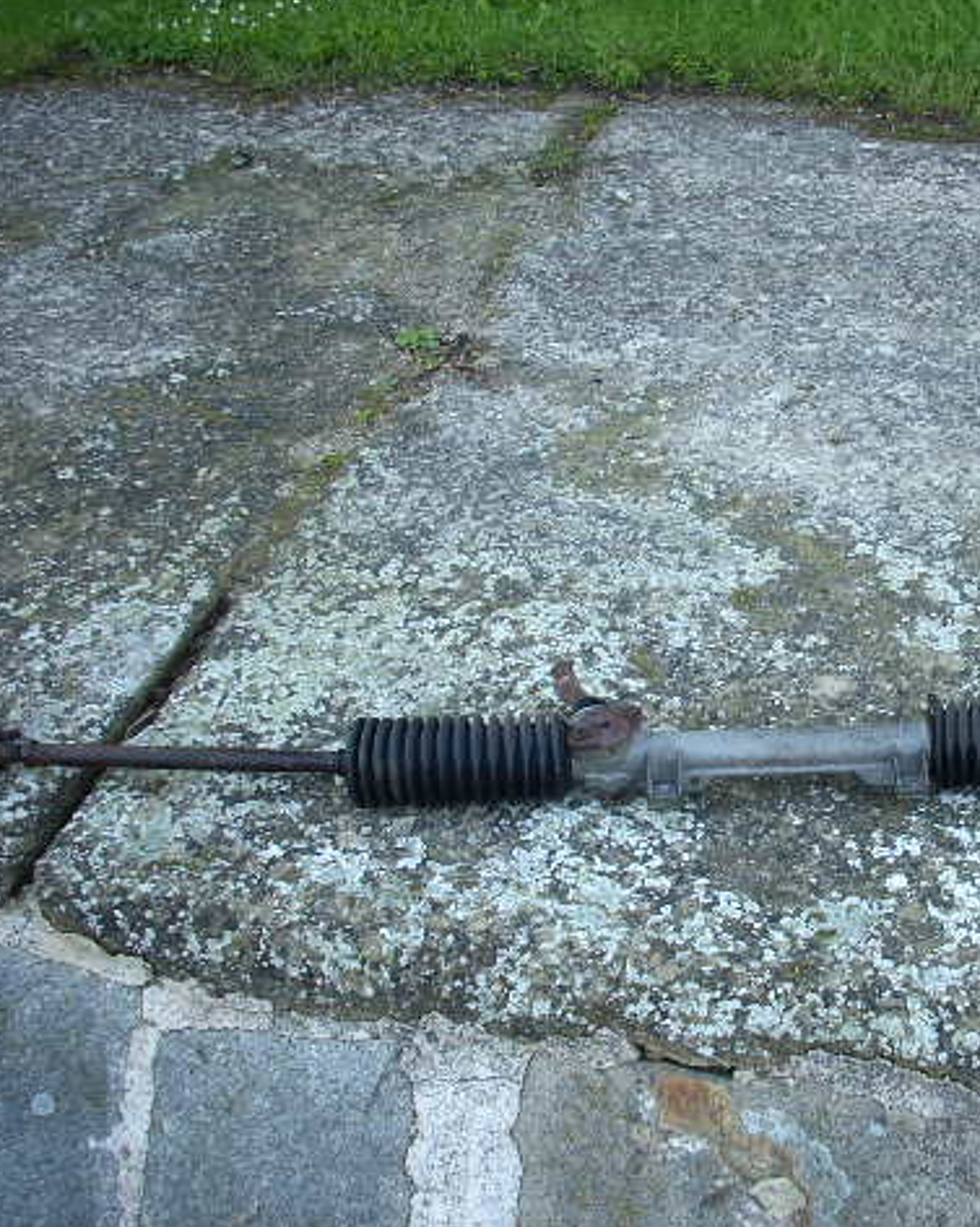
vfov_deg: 38.1
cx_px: 730
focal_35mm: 49
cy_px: 614
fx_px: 1778
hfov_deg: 30.3
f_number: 2.8
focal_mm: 6.2
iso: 64
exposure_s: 1/42.4
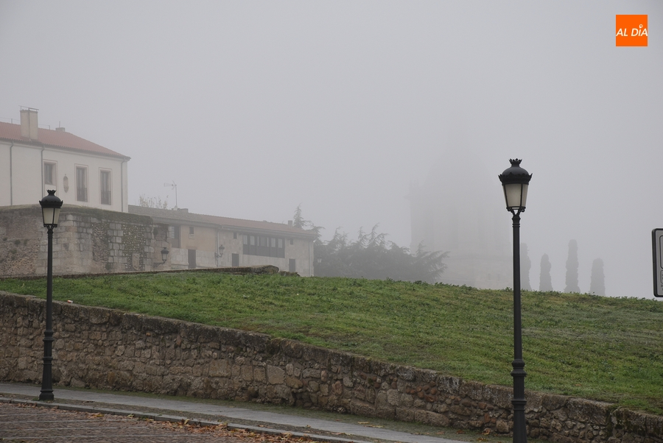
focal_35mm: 135
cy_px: 222
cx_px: 332
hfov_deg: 15.2
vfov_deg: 10.2
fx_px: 2489
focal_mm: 90
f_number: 8
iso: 200
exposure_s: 1/250
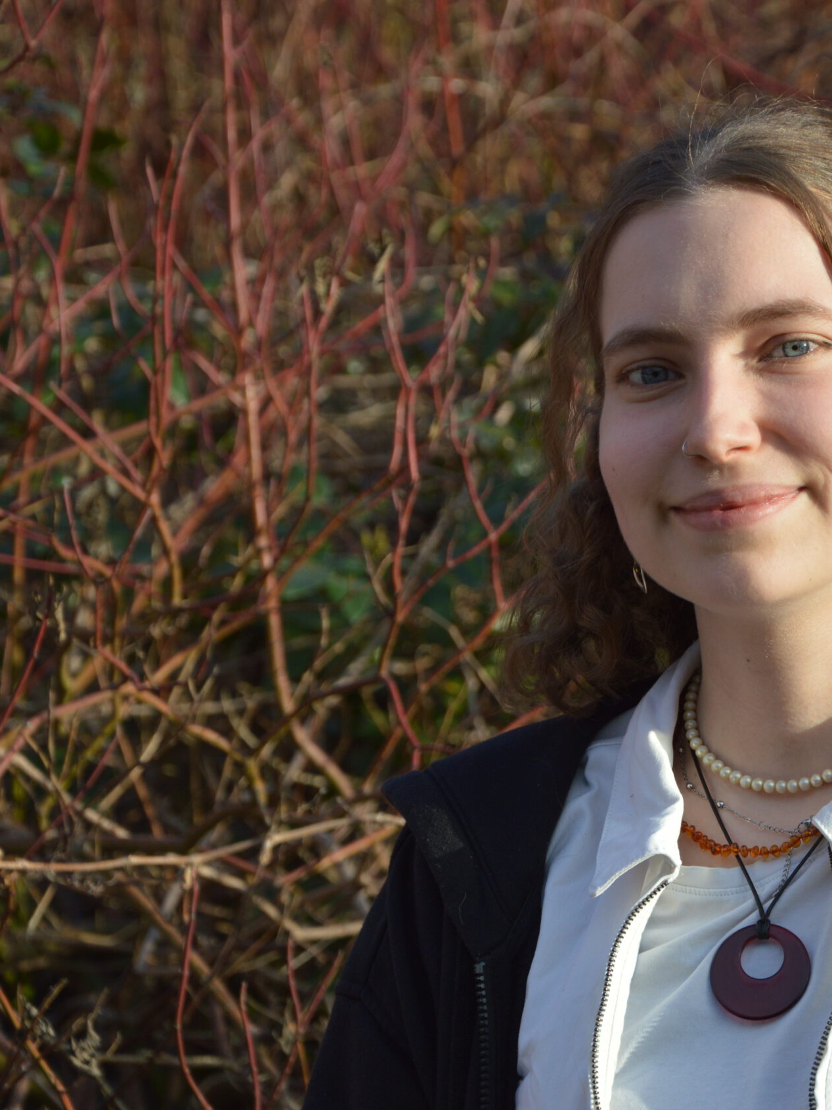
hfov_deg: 9.0
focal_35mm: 164
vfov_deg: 12.1
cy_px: 556
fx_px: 5248
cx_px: 732
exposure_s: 1/500
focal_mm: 75
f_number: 5.6
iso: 280
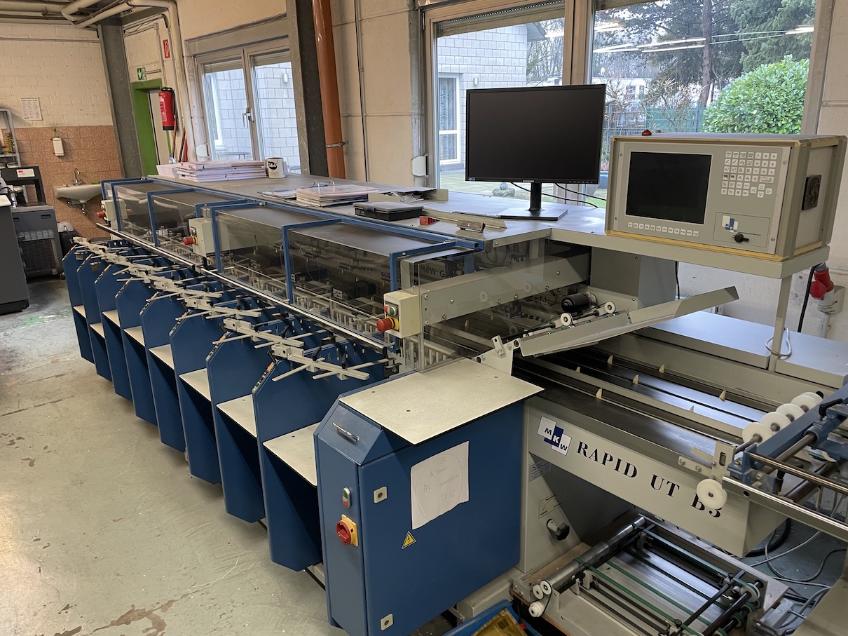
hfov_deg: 67.3
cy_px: 318
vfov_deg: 53.0
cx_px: 424
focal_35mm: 26
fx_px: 637
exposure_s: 1/50
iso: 80
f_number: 1.6
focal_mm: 4.2
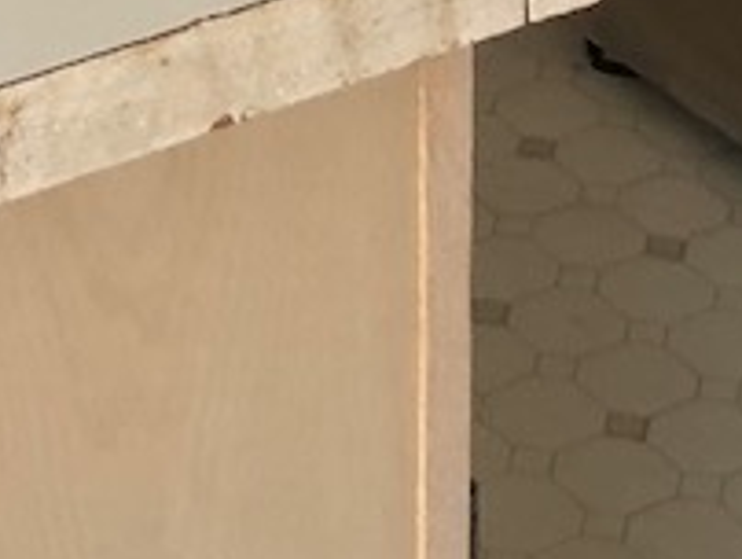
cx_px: 206
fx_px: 3799
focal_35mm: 177
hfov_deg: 11.1
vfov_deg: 7.7
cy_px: -838
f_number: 1.8
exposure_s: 1/15
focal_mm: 4
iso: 50
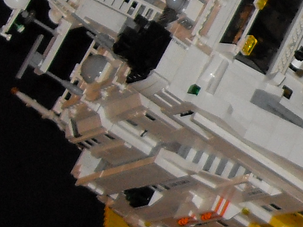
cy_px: 137
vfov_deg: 8.5
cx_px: 656
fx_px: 1524
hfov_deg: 10.3
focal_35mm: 174
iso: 100
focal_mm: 6.3
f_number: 2.8
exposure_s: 1/45
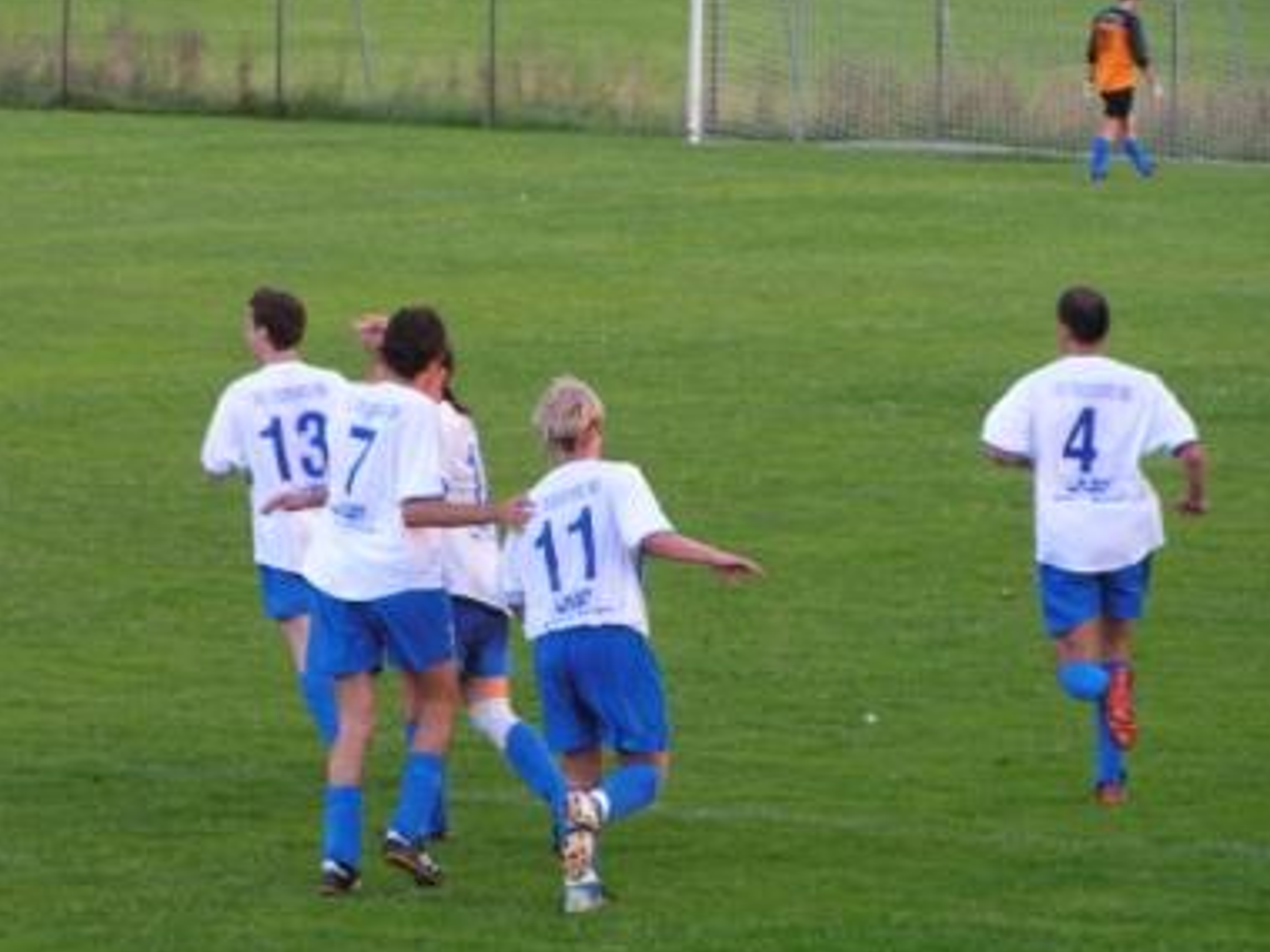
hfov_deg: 7.7
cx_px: 628
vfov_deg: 5.8
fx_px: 9466
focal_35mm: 258
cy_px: 538
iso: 200
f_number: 3.2
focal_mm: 36.4
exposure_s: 1/250
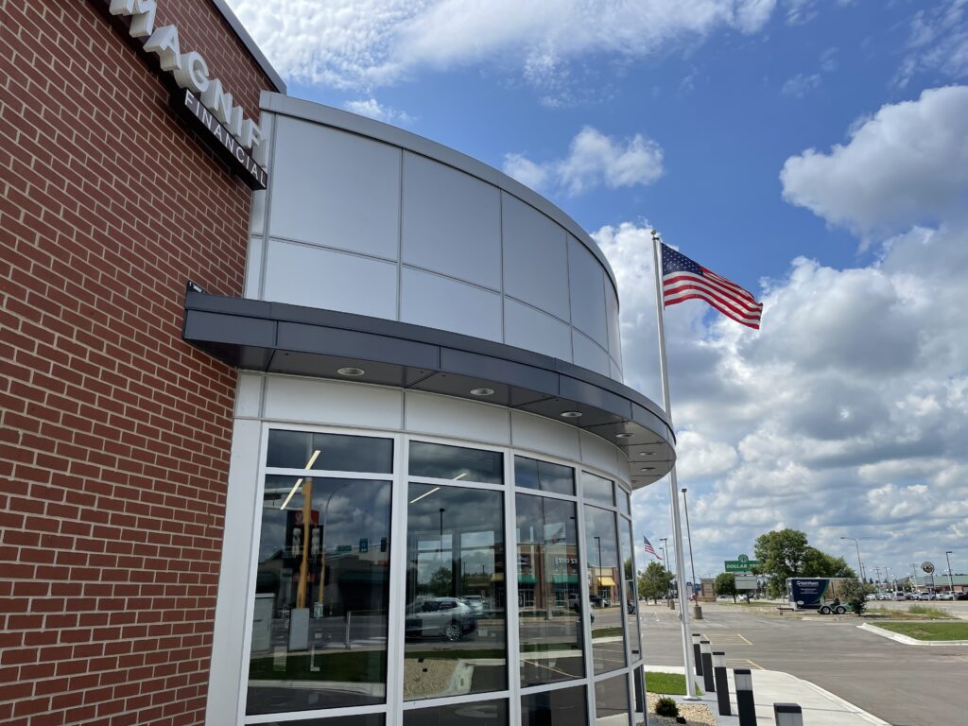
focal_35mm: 26
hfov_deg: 67.3
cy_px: 363
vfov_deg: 53.1
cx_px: 484
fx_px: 727
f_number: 1.6
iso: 32
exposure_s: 1/4831
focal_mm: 4.2
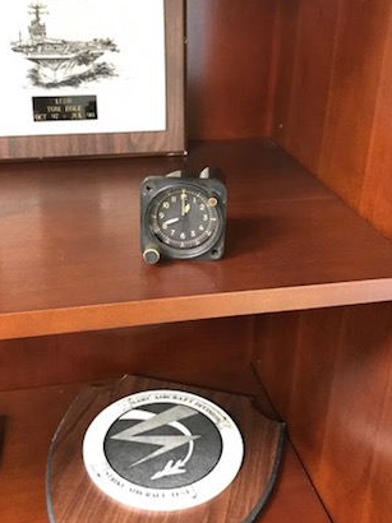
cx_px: 171
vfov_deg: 45.7
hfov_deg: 35.1
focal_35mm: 41
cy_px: 233
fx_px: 620
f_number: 1.8
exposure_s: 1/5
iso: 80
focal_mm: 3.99
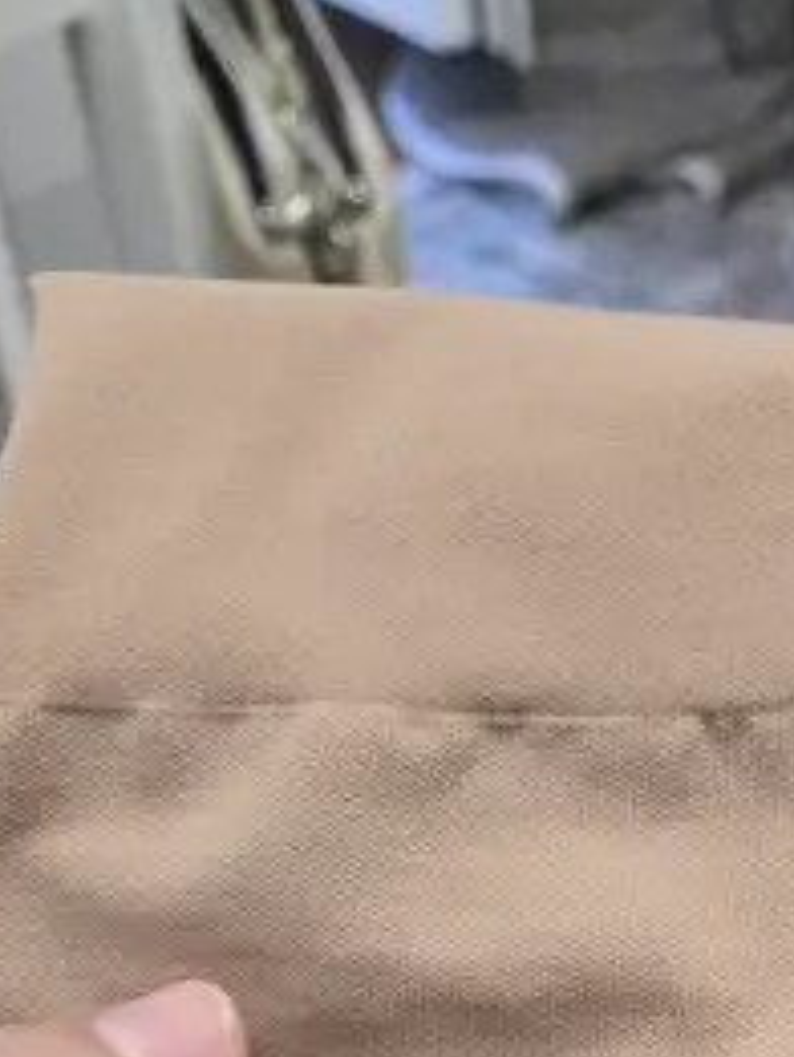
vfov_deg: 26.0
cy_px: 1288
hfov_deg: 20.9
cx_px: 938
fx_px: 2017
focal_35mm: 66
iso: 640
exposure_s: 1/100
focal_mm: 5.4
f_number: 1.8
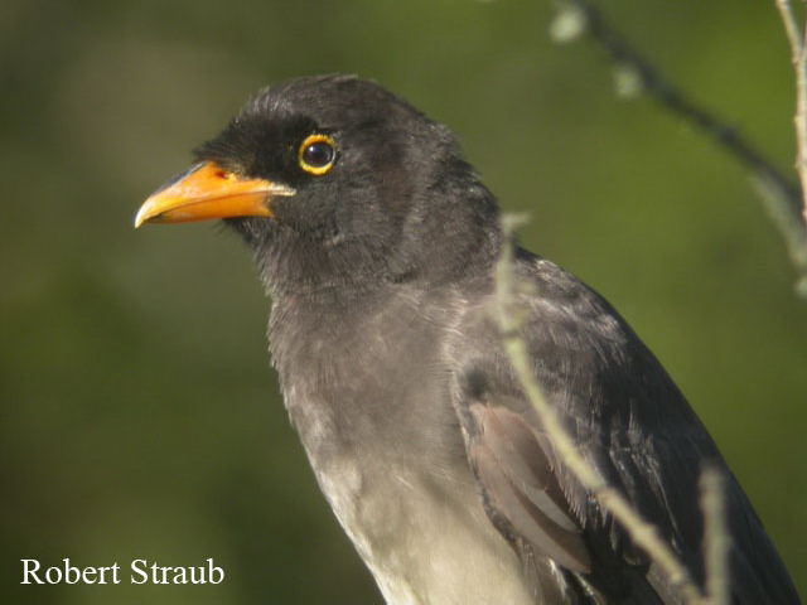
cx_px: 404
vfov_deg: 12.9
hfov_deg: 17.1
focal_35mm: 115
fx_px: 2681
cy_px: 302
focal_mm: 23.8
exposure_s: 1/88.6
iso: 100
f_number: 4.3
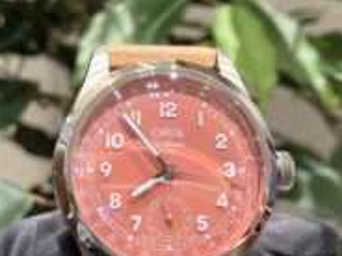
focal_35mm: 65
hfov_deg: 29.8
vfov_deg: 22.5
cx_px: 151
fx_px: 642
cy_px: 176
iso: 100
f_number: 1.8
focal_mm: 3.99
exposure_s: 1/50
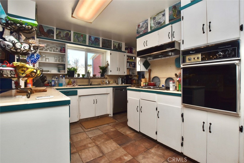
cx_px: 122
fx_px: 112
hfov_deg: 95.0
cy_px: 82
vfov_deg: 72.1
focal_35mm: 16
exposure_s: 1/25
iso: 250
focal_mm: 11
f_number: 13
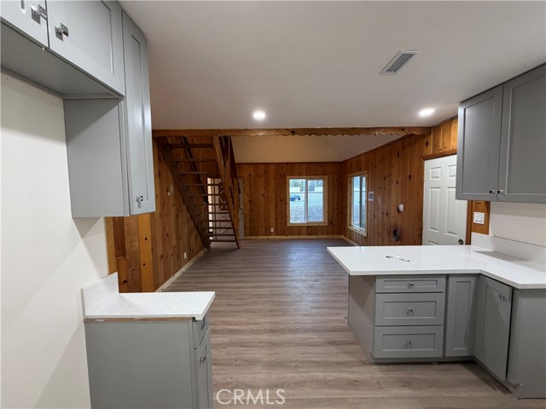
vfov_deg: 85.7
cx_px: 273
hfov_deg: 102.1
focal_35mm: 14
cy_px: 204
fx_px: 221
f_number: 2.2
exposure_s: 1/60
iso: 250
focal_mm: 2.22
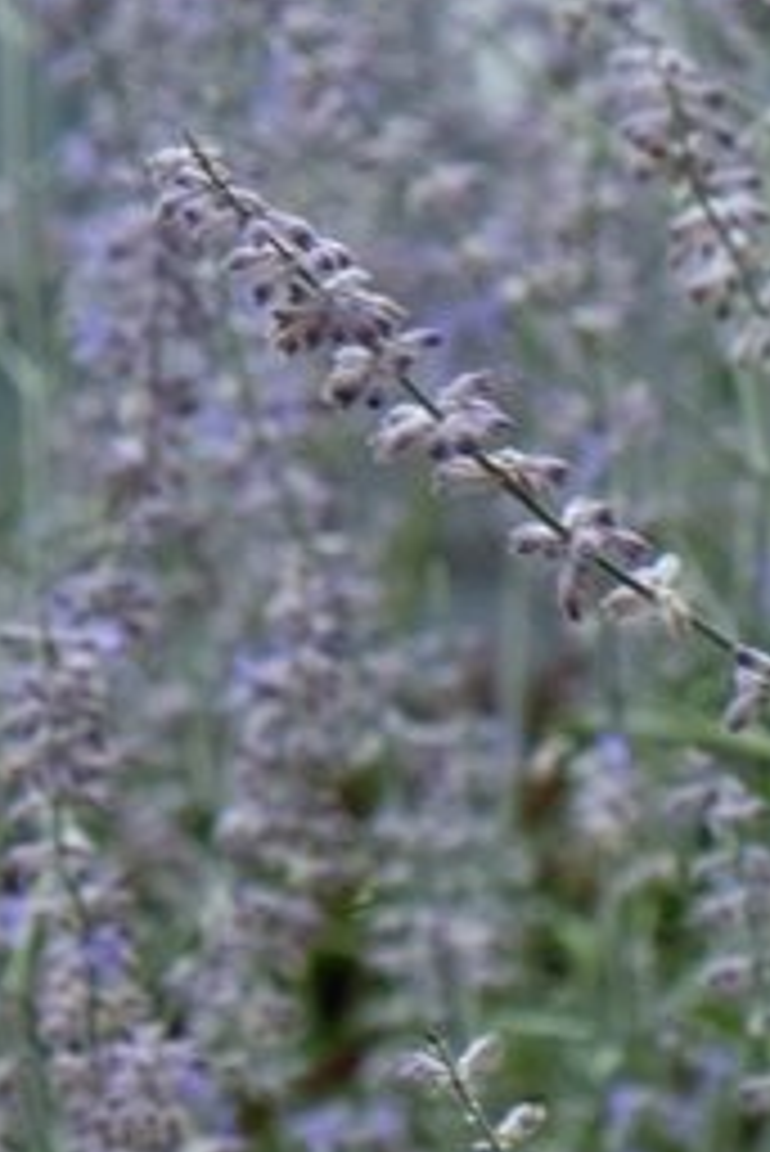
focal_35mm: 278
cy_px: 814
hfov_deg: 4.9
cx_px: 720
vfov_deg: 7.4
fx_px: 8906
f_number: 7.1
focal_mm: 52.7
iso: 100
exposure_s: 1/90
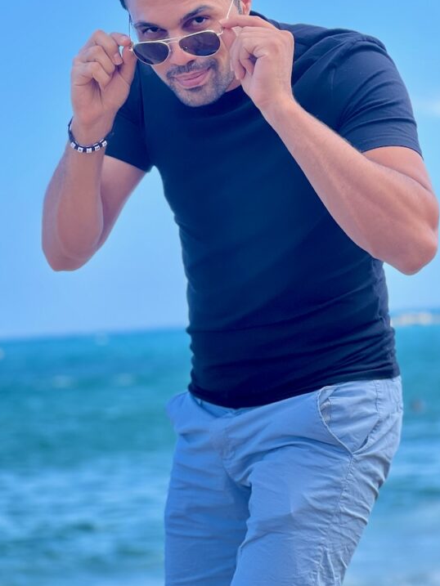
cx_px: 183
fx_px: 1864
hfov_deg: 13.5
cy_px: 268
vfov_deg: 17.9
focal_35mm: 110
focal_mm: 9
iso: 25
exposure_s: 1/211
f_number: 2.8
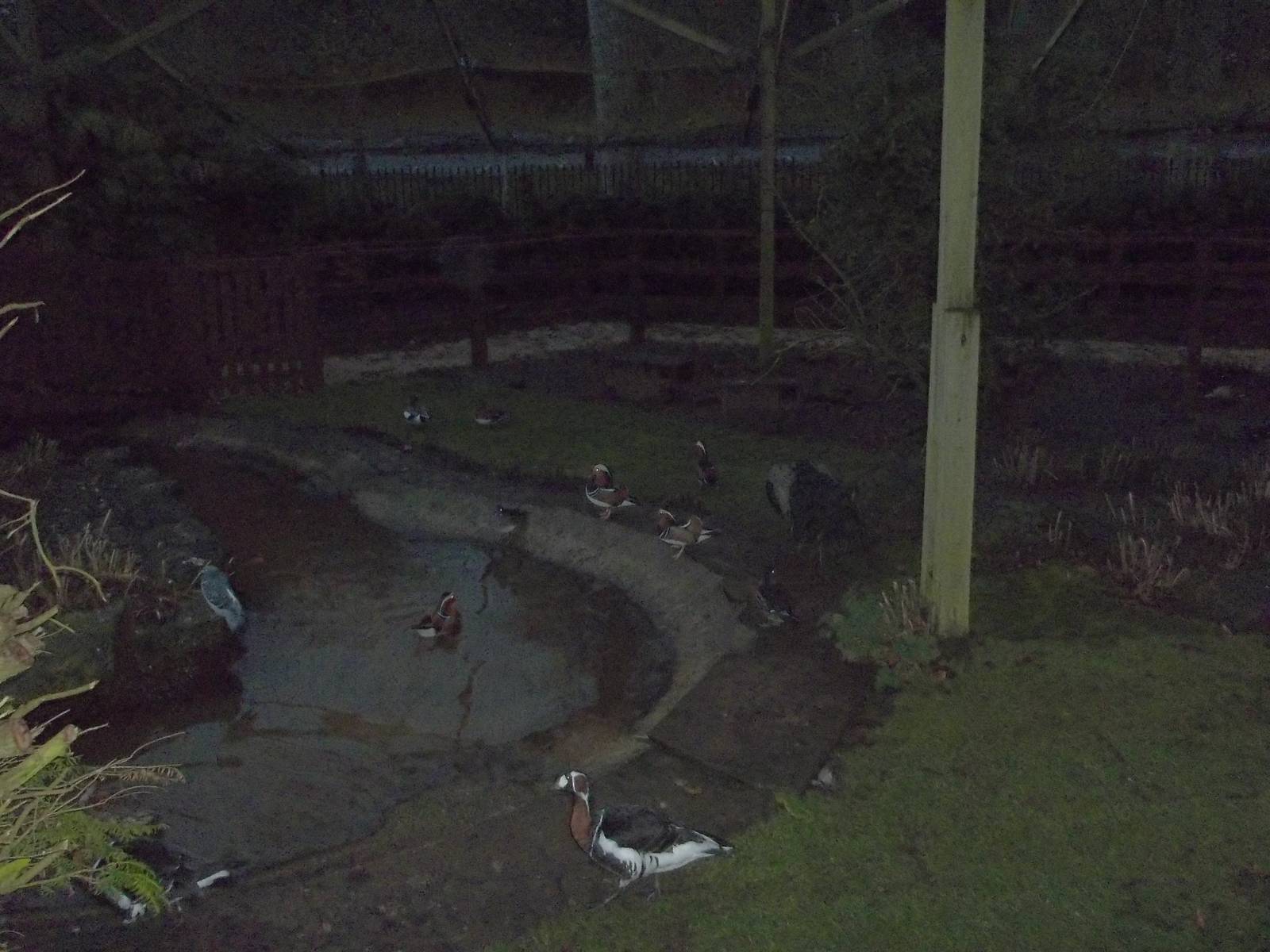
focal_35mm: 33
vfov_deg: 42.9
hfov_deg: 55.4
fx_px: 1211
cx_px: 635
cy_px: 476
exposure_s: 1/30
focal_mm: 5.9
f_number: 3.3
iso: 400
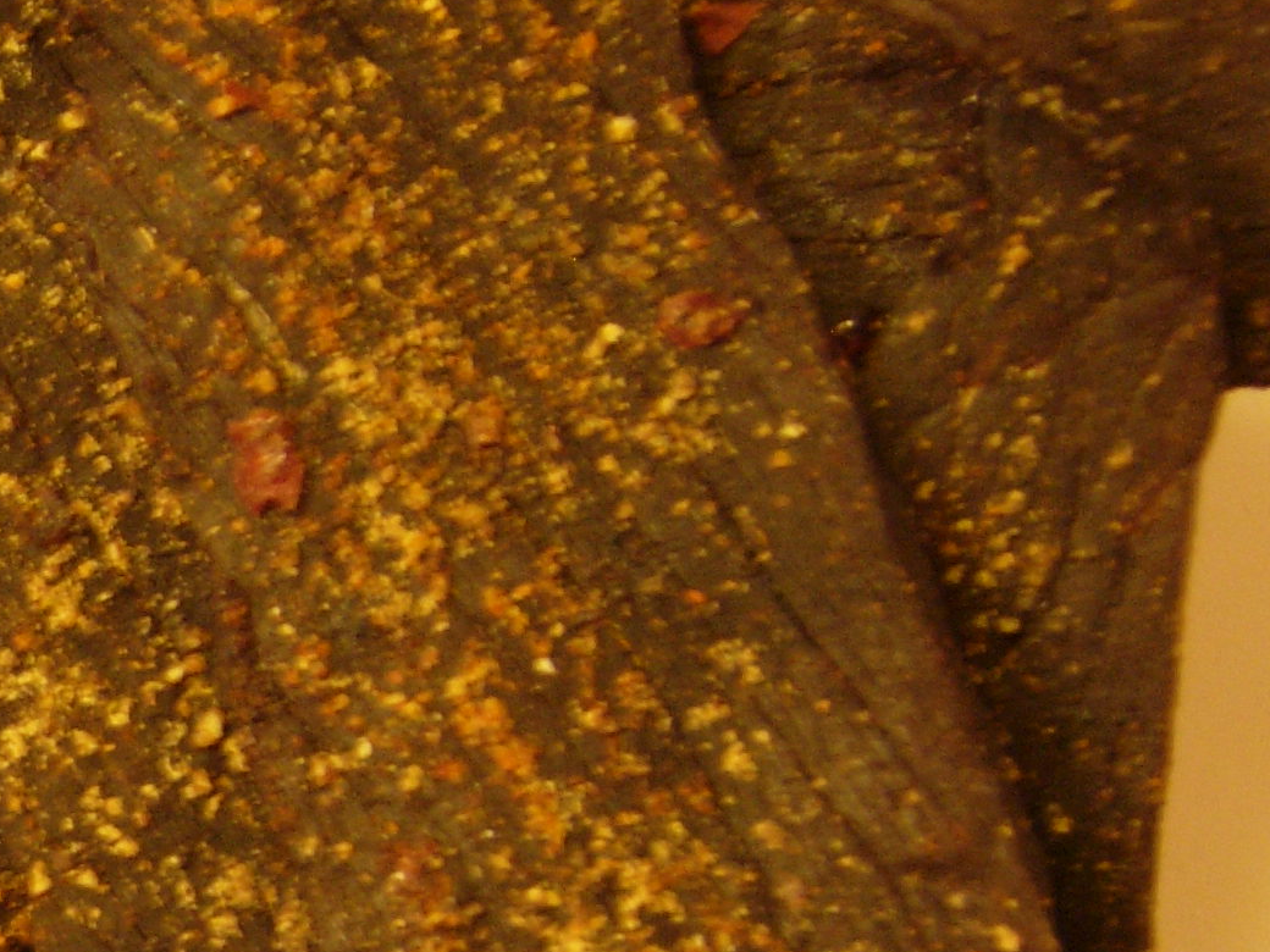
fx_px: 4146
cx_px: -410
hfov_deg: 16.4
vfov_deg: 13.0
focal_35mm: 113
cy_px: 882
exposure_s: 1/2.8
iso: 118
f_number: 2.7
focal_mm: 7.5
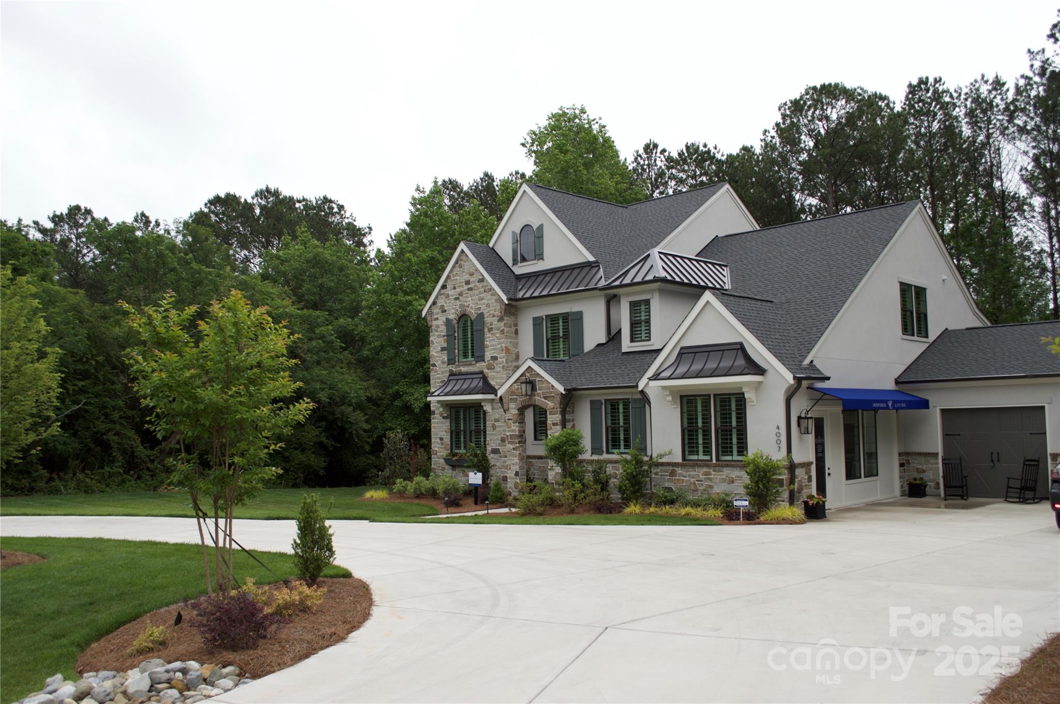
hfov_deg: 62.0
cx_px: 530
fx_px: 882
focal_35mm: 30
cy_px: 352
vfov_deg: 43.5
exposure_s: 1/200
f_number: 7.1
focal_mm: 20
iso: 100
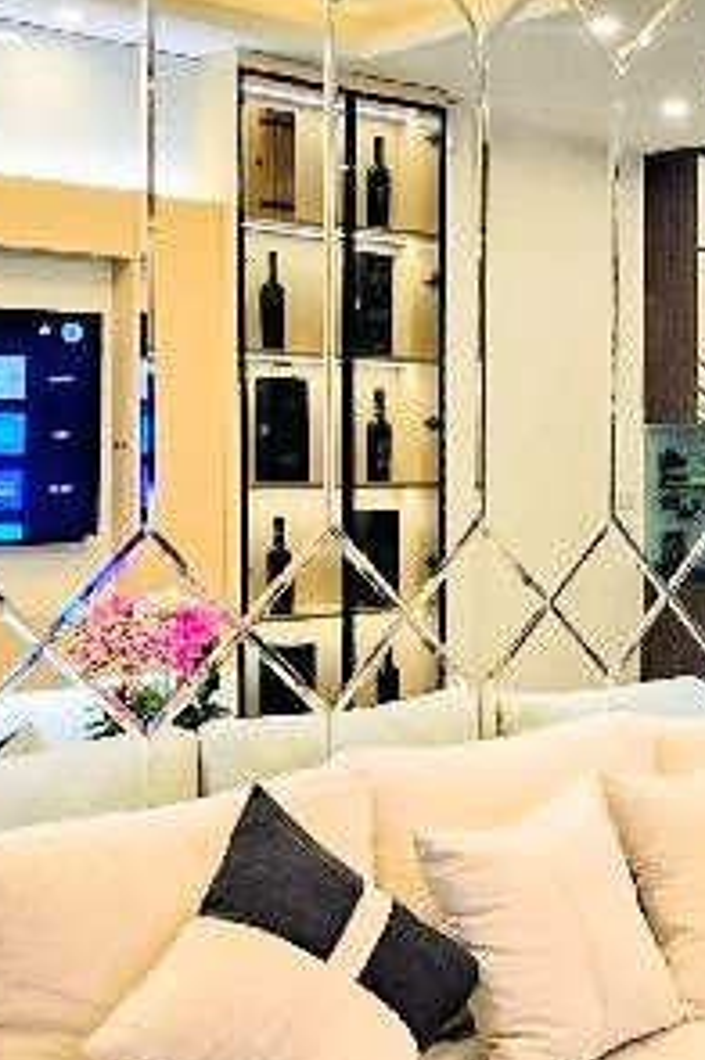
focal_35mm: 47
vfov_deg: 41.9
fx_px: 1384
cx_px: 752
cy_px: 510
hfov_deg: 26.6
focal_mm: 2.2
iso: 80
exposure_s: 1/50
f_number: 2.2
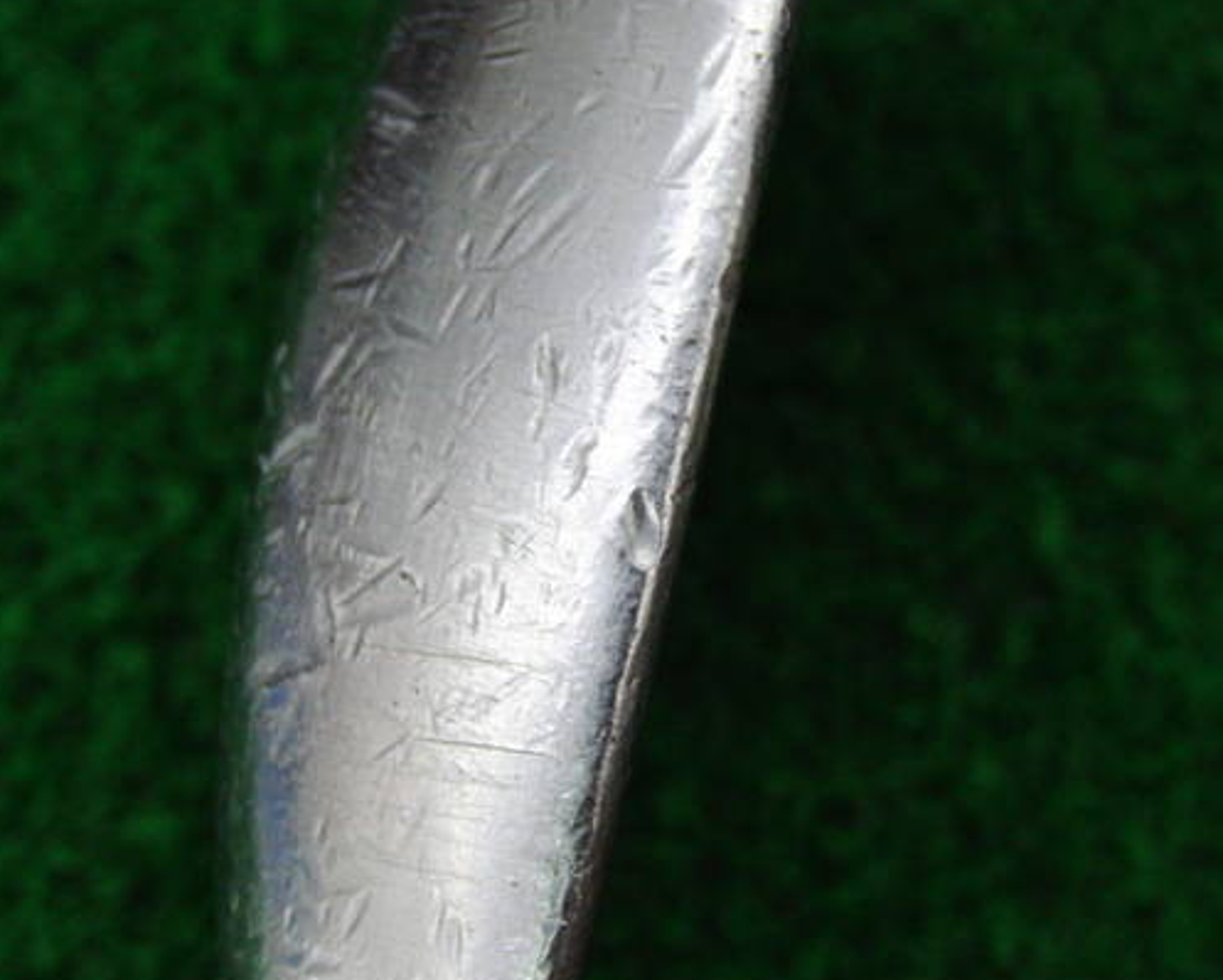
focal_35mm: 54
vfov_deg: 28.1
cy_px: 446
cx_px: 691
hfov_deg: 34.7
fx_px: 1955
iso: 320
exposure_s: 1/80
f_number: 3.7
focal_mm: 7.54
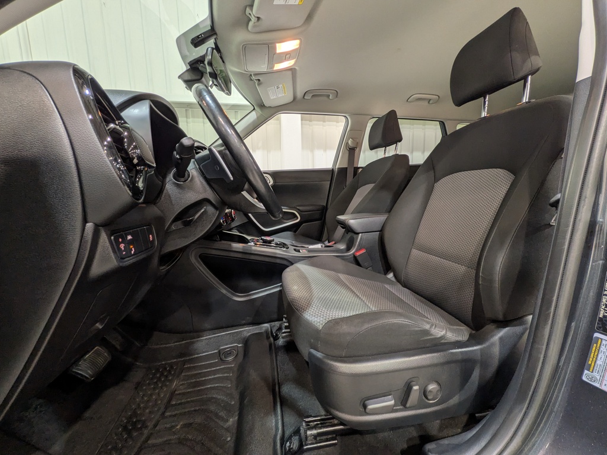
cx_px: 304
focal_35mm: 14
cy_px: 228
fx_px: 245
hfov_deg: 102.1
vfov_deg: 85.7
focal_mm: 1.83
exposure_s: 1/33.3
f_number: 2.2
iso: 79
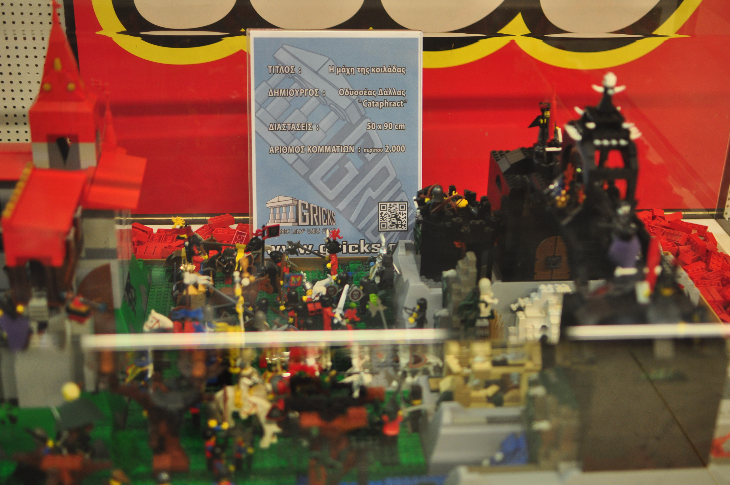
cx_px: 365
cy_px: 242
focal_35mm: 52
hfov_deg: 37.9
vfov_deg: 25.7
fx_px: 1063
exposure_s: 1/25
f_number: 1.8
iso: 400
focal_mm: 35
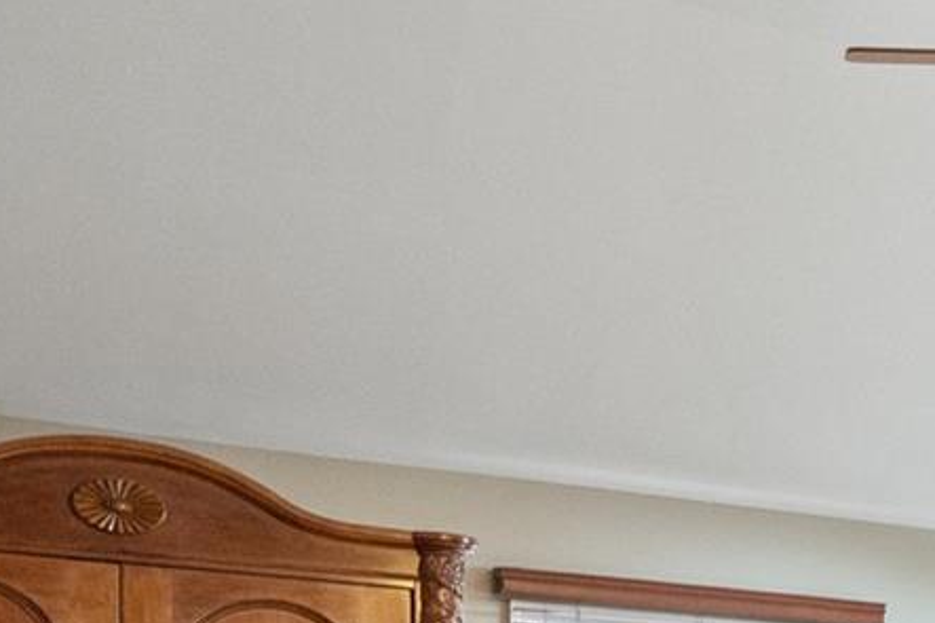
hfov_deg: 17.7
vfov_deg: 16.6
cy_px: 962
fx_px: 1921
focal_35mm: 74
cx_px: 1931
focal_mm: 16
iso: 1250
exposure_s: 1/10
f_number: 5.6
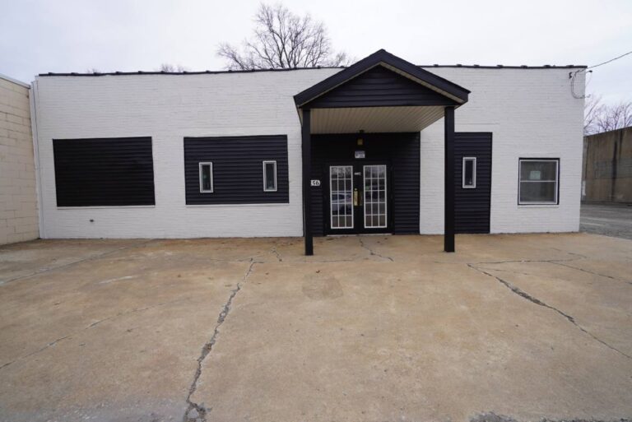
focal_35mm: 16
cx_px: 316
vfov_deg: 72.1
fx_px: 290
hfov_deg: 94.9
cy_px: 211
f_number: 6.3
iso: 100
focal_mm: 11
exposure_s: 1/100
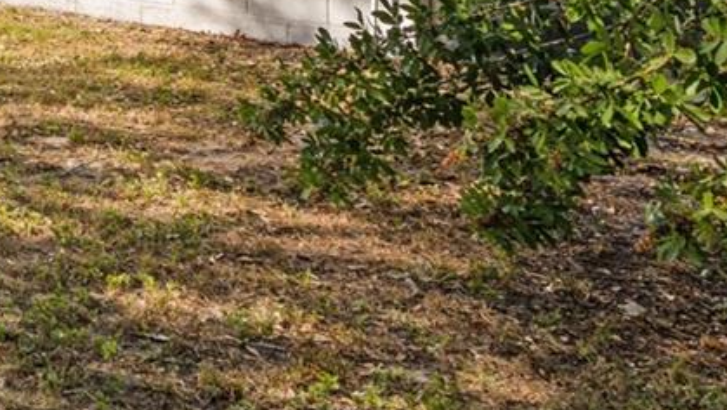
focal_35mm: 64
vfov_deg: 16.8
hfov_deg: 23.3
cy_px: -240
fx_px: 1234
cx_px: -467
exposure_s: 1/100
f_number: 9
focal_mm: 16
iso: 250
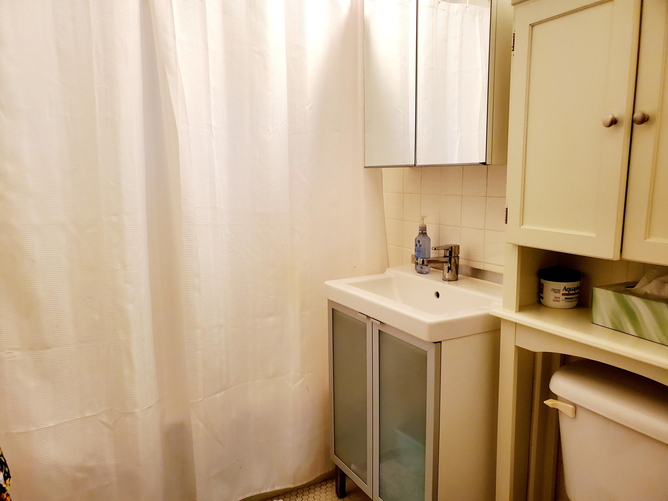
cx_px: 334
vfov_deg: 53.1
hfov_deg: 67.3
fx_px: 502
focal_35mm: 26
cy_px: 250
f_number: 2.4
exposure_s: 1/39.1
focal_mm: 4.3
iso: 200
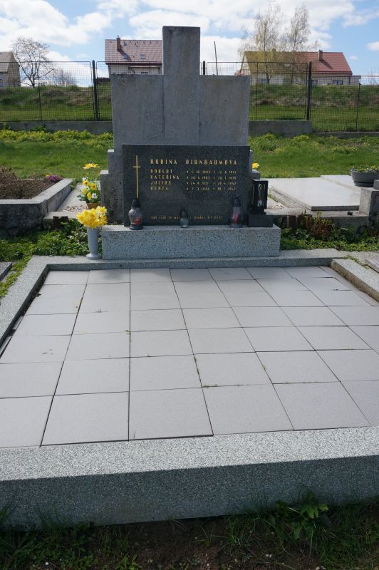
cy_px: 285
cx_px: 190
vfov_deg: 62.0
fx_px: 475
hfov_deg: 43.5
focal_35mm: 30
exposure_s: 1/640
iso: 400
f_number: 9
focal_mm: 20
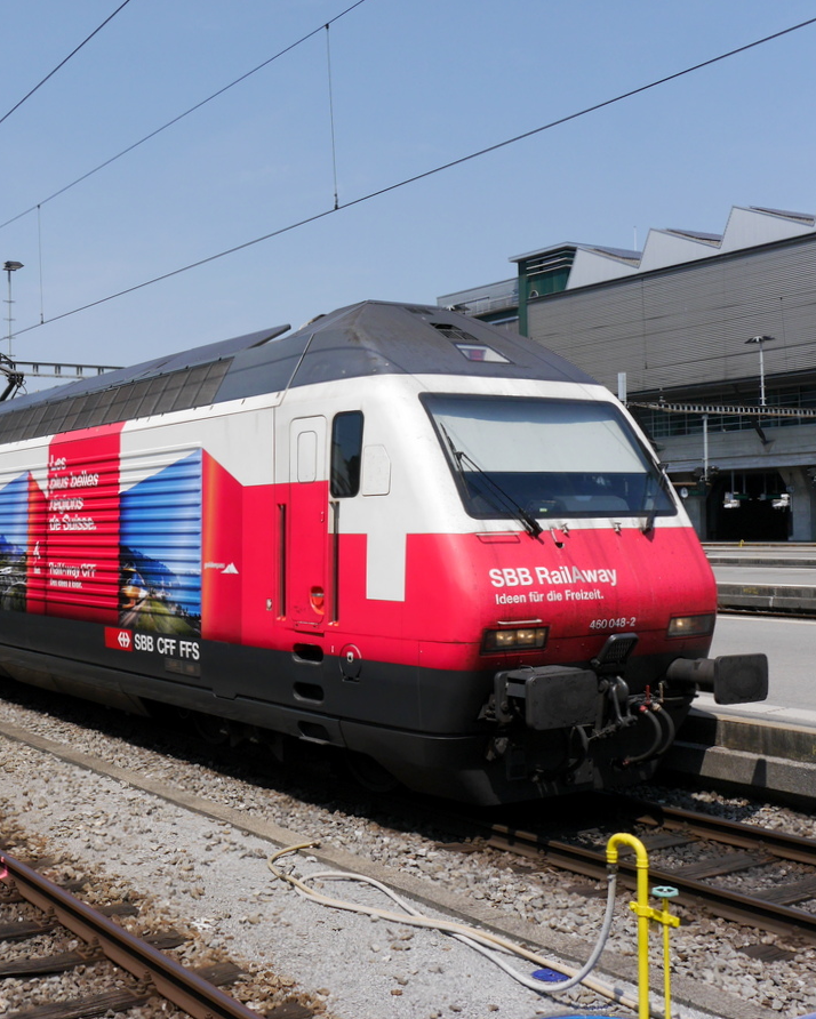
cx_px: 221
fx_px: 1267
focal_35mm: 42
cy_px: 511
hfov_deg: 35.0
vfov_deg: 43.8
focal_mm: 16
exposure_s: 1/500
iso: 160
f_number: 9
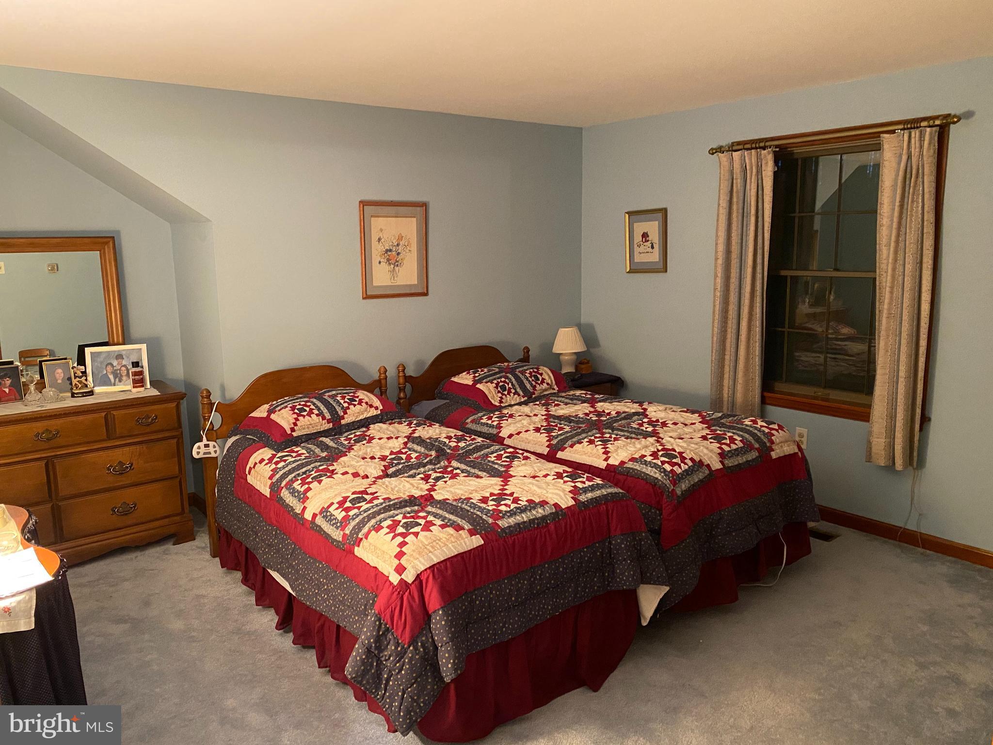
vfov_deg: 53.1
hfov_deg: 67.3
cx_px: 496
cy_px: 372
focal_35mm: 26
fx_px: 746
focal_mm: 4.25
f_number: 1.8
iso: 500
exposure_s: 1/40
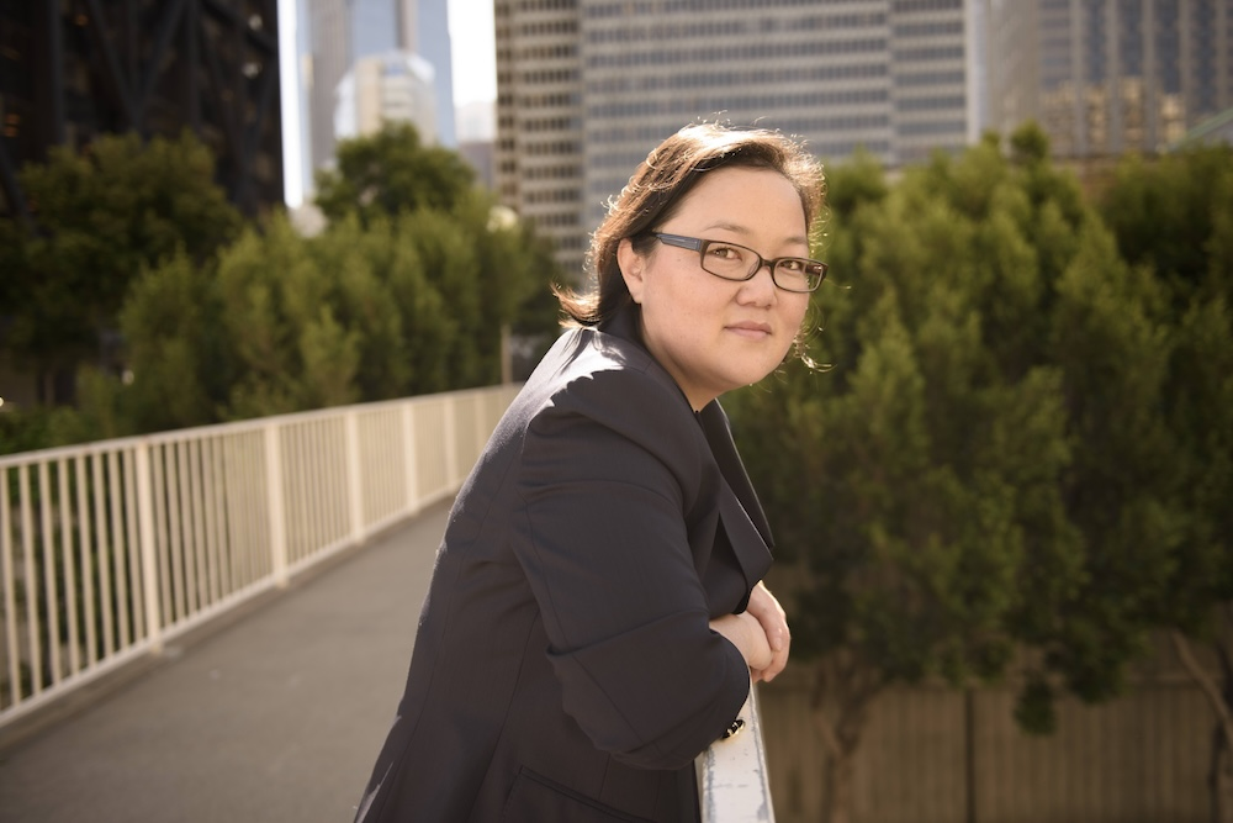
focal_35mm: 32
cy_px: 412
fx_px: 1096
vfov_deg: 41.1
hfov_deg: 58.7
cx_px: 616
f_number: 2.8
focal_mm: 32
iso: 160
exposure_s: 1/400
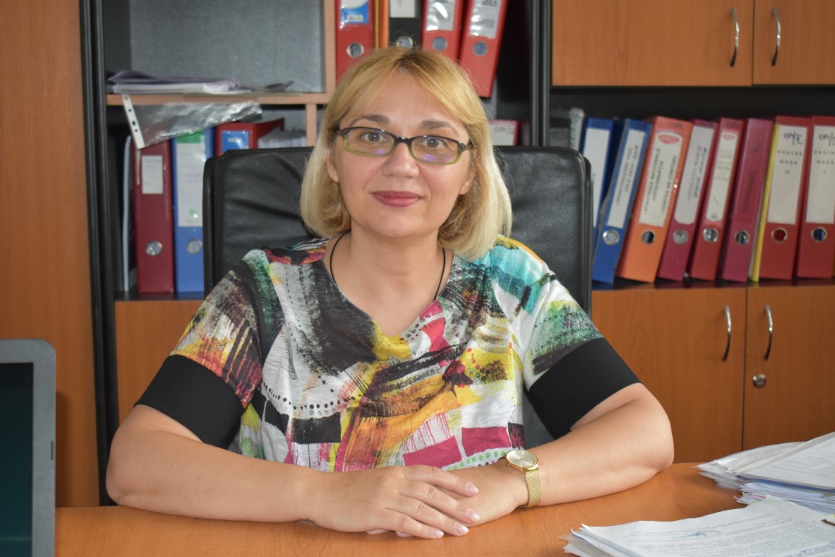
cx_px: 418
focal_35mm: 57
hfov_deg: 35.1
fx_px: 1322
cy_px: 278
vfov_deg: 23.8
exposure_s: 1/80
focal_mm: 38
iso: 800
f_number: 4.8
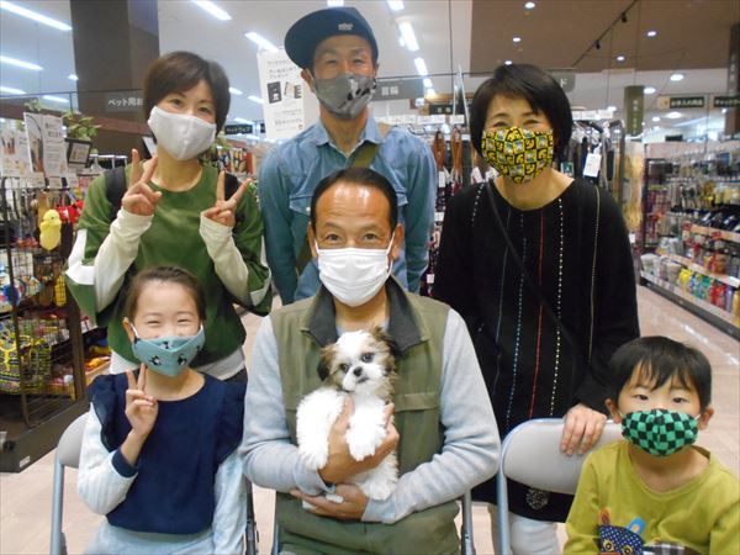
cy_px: 278
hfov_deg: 60.0
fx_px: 641
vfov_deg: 46.8
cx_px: 370
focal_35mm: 30
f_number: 3.4
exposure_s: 1/100
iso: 800
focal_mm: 5.1
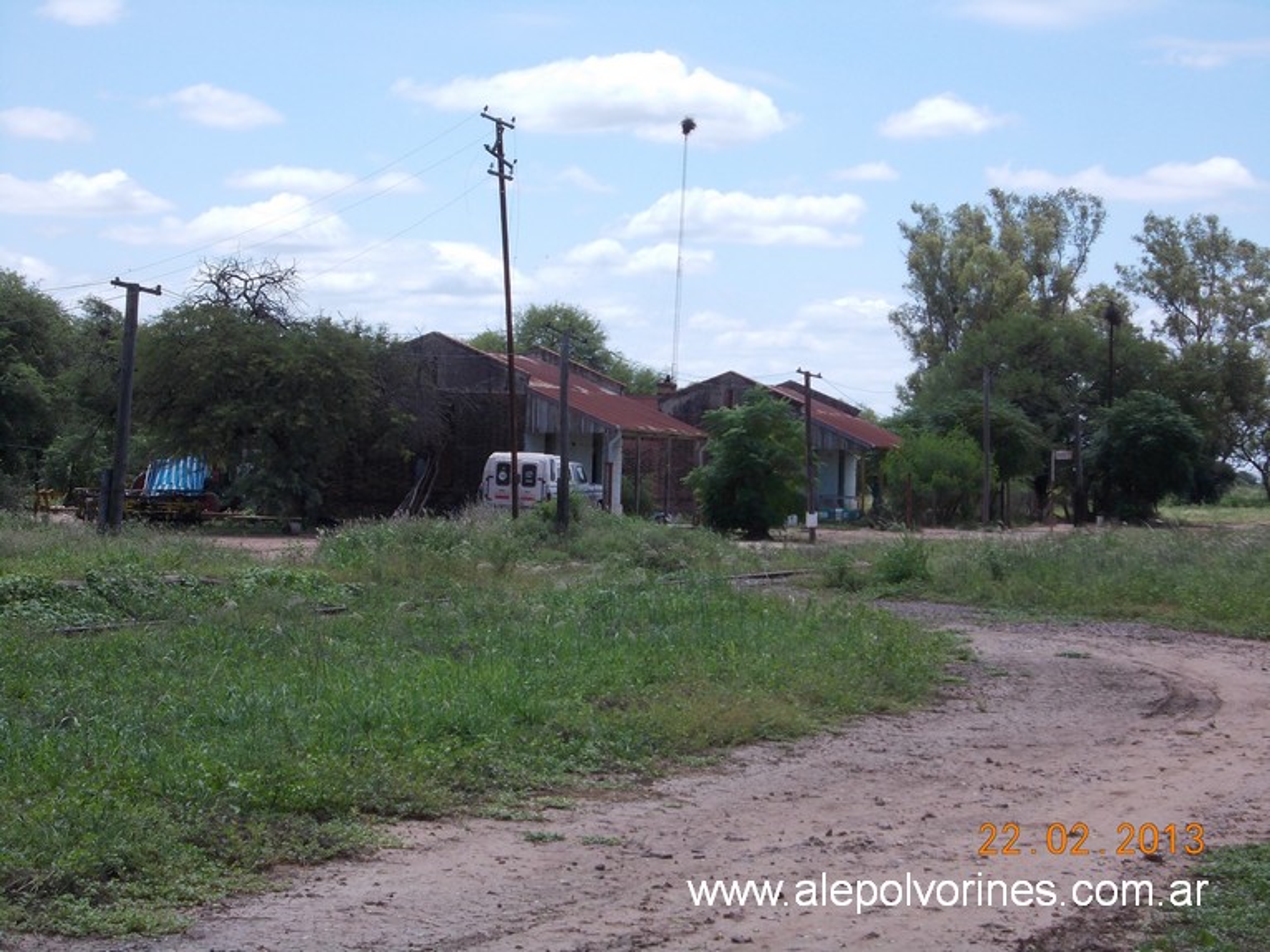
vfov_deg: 15.4
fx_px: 3521
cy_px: 476
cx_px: 635
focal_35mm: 96
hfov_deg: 20.4
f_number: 5.3
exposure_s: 1/400
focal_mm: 13.6
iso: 80
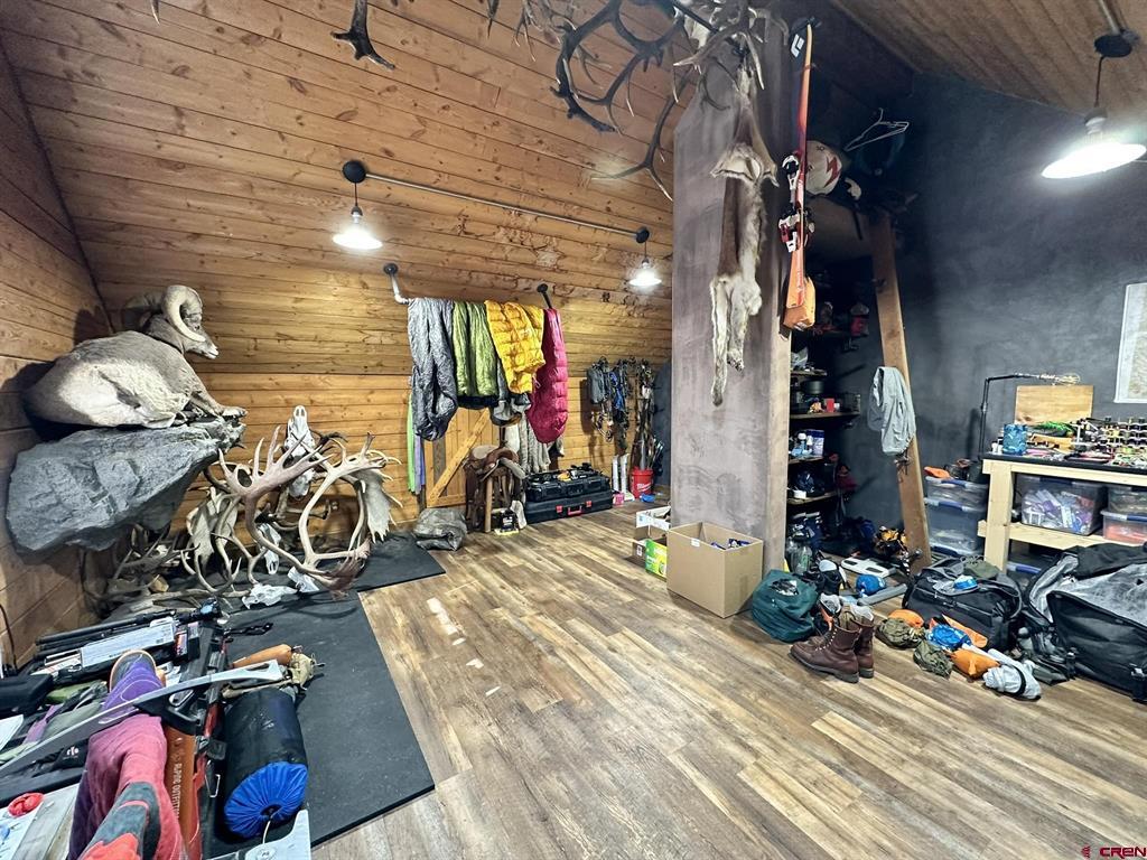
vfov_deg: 85.7
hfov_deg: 102.1
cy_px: 430
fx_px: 464
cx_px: 574
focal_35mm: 14
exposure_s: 1/60
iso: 250
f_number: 2.2
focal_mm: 2.22
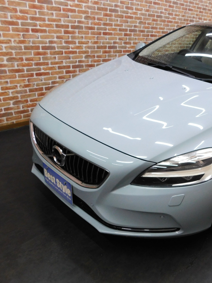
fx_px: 253
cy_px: 141
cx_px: 165
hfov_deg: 43.6
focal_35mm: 31
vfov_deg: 58.4
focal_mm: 4
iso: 280
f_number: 3
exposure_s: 1/30
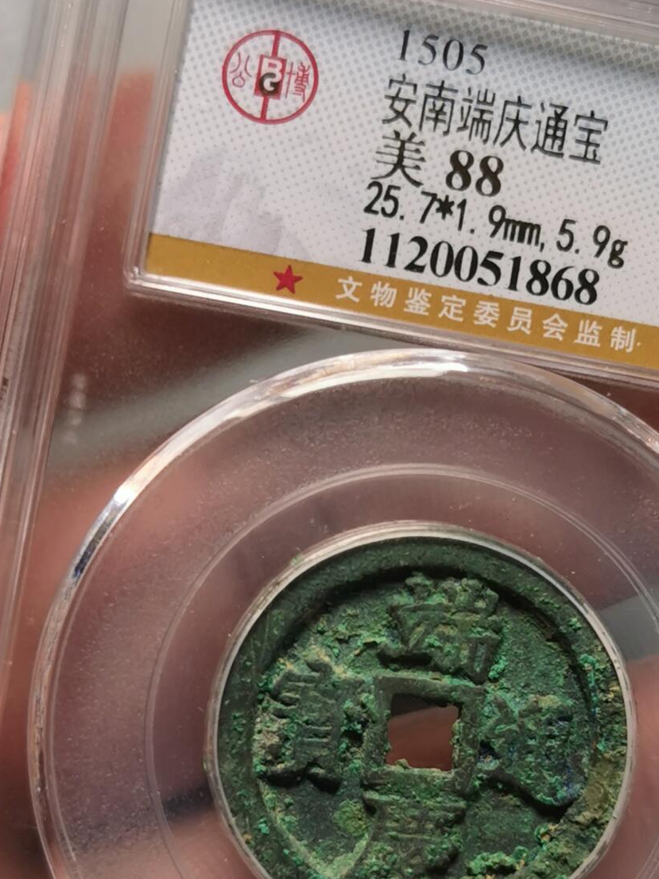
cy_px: 573
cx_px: 374
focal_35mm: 70
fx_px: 1778
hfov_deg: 21.0
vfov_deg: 27.6
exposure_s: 1/181
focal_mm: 5.56
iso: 50
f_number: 1.6
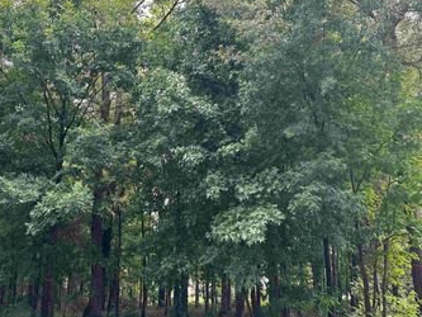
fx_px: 439
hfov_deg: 50.7
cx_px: 151
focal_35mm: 36
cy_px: 138
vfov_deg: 39.6
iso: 80
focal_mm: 6.86
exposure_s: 1/310
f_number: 1.78
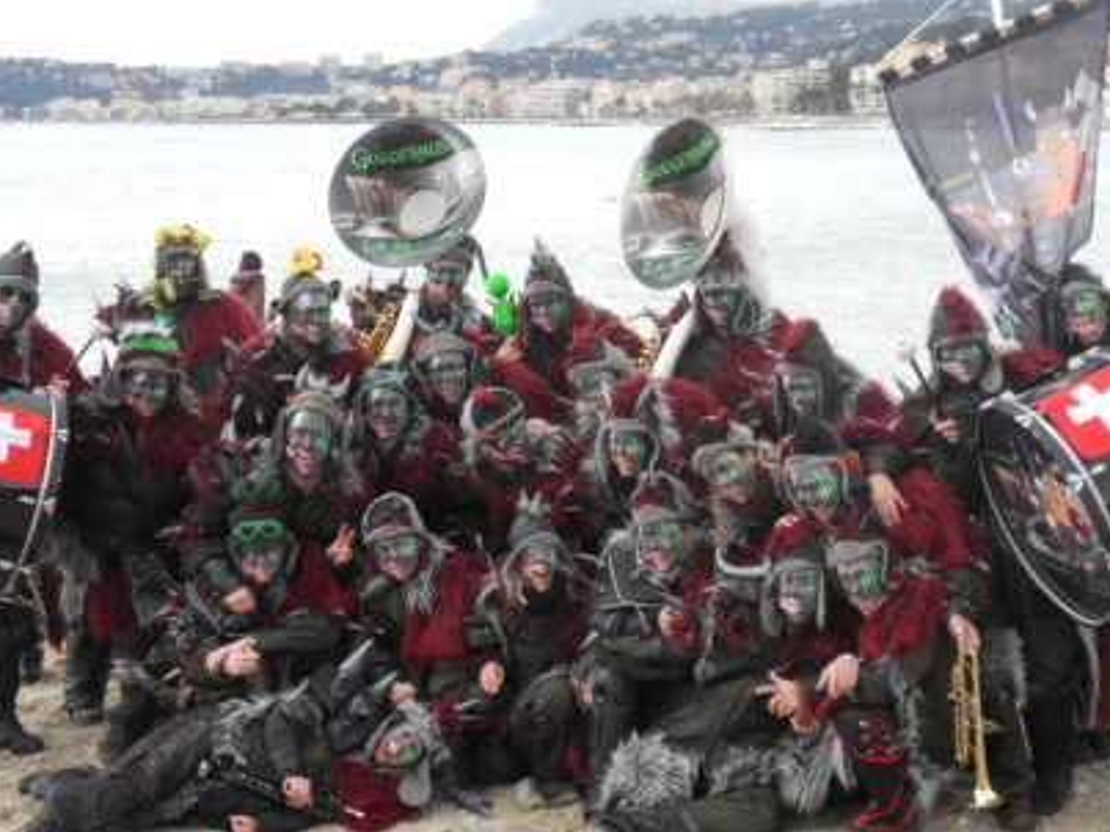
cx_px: 534
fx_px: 2148
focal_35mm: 67
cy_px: 426
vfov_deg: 21.9
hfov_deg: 29.0
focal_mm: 9.8
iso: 80
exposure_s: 1/100
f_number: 4.8
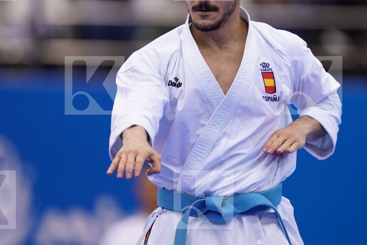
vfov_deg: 2.2
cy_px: 86
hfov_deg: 3.3
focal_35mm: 630
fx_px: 6422
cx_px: 204
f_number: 2.8
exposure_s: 1/500
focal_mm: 400
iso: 640
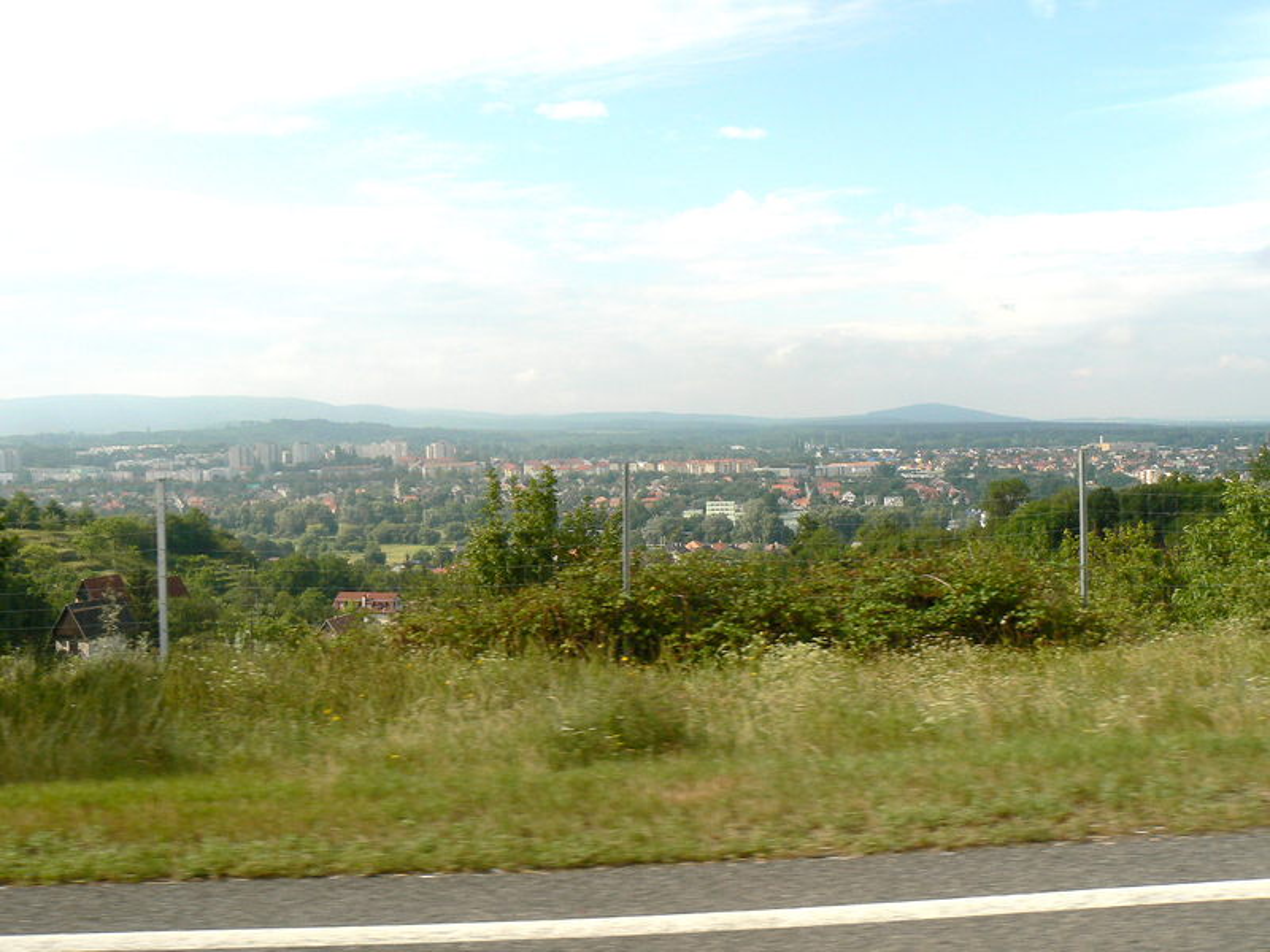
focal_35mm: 36
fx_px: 1321
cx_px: 635
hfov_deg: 51.4
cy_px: 476
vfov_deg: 39.7
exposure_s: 1/400
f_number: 5.6
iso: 80
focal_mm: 6
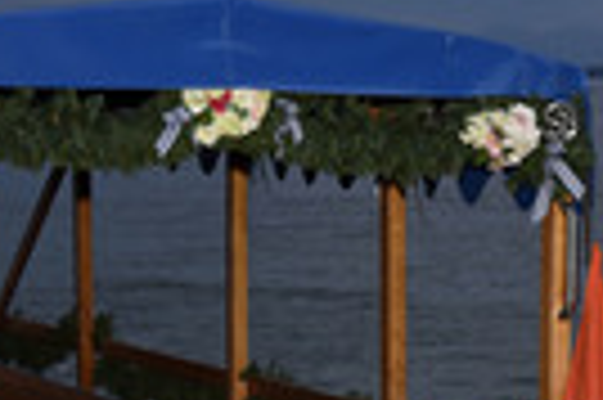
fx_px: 2811
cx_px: 479
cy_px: 315
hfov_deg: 12.2
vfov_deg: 8.1
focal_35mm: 168
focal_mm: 50
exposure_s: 1/160
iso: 1000
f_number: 6.3
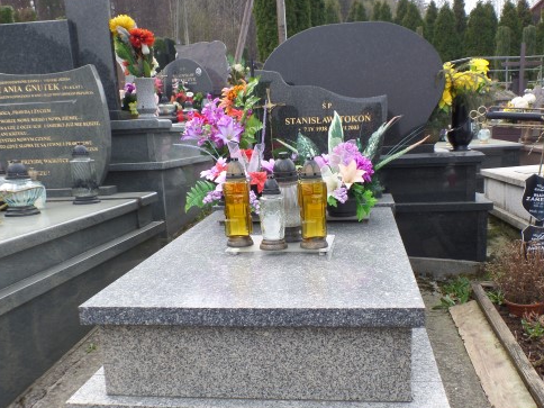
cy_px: 260
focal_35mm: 37
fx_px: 581
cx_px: 284
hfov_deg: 50.1
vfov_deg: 38.4
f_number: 3.3
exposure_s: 1/350
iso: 100
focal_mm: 5
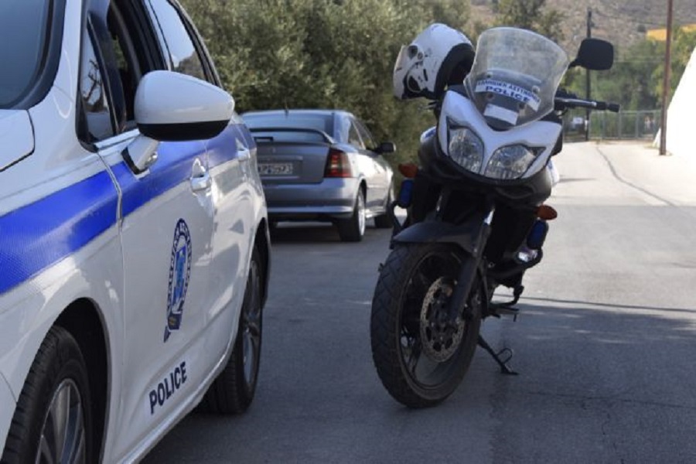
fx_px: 1508
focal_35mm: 78
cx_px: 348
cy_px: 232
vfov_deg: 17.5
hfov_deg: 26.0
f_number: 11
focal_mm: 52
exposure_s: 1/500
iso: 640
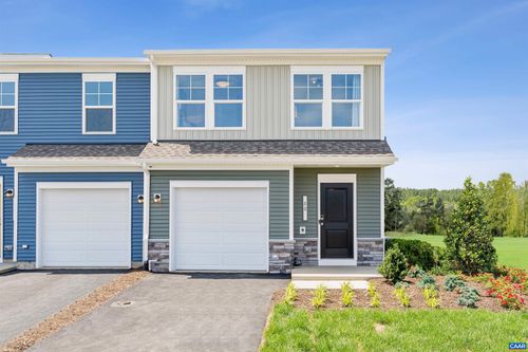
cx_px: 264
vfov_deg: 44.9
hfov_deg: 63.7
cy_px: 176
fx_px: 425
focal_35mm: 29
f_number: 9
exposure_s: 1/125
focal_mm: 29
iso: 200
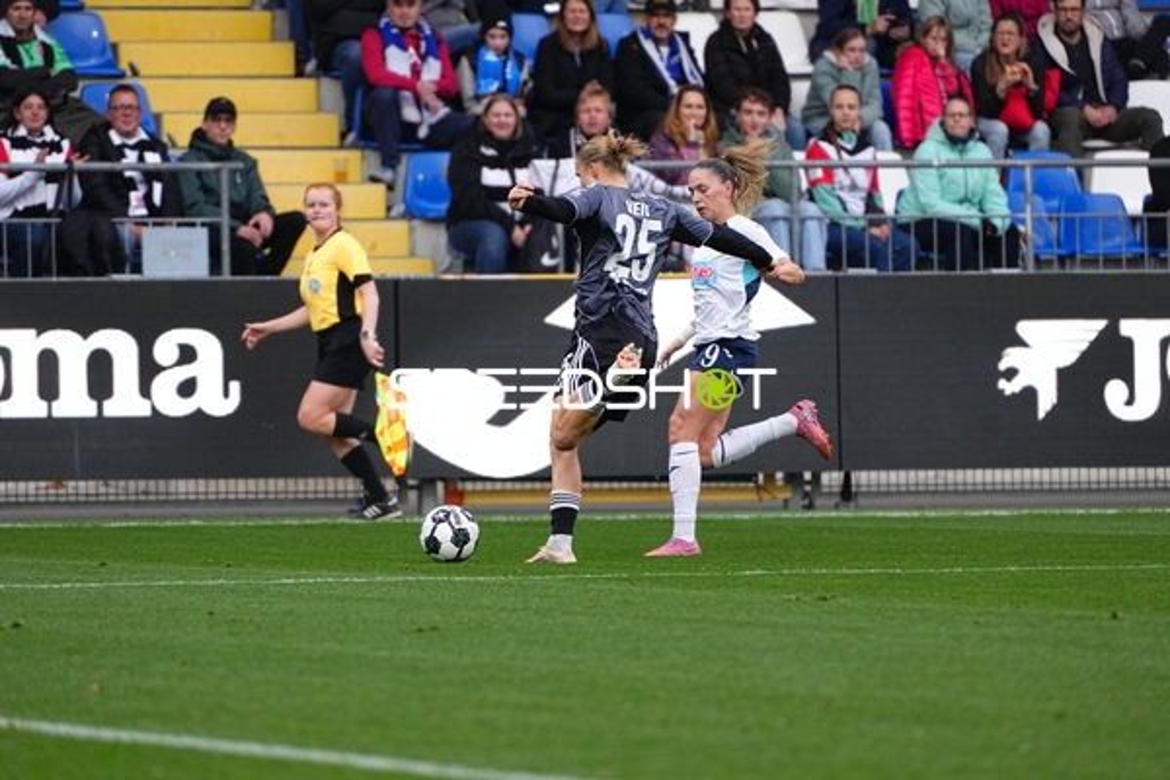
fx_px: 12999
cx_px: 585
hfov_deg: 5.2
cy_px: 390
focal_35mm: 400
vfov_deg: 3.4
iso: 2000
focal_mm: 400
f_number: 5.6
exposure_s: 1/1600
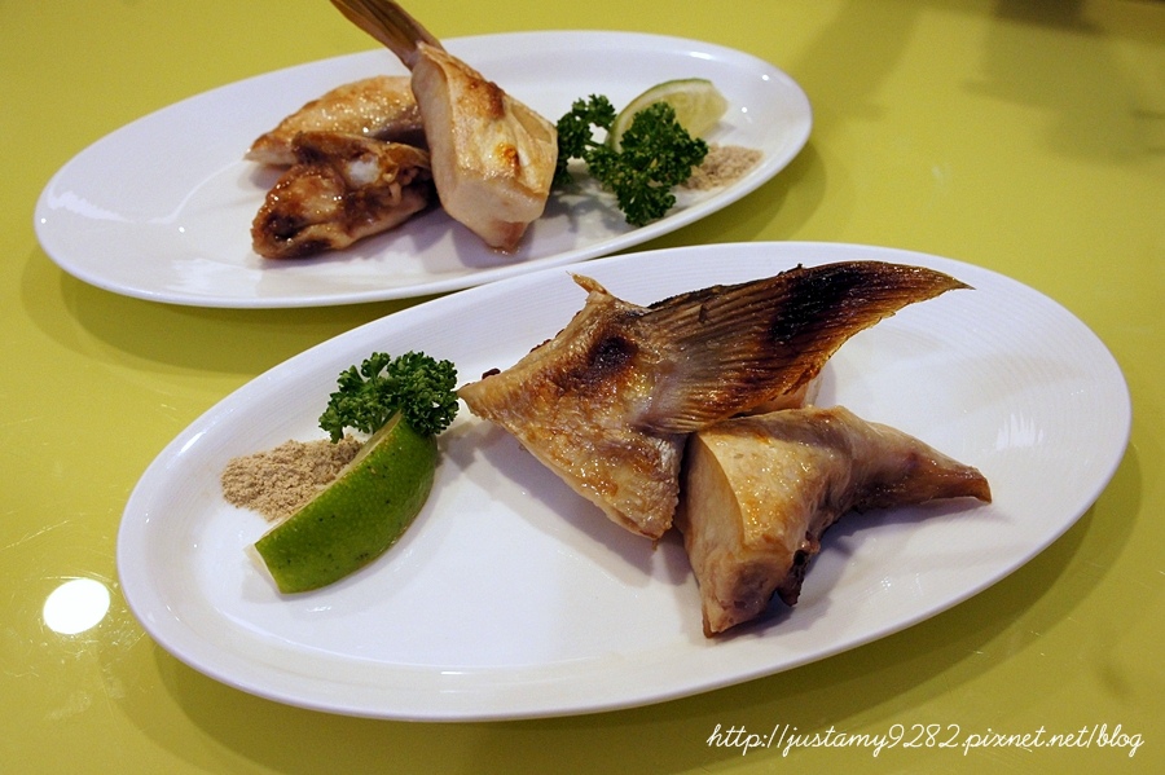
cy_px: 388
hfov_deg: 55.1
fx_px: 1116
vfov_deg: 38.3
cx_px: 582
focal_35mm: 34
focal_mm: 23
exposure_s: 1/30
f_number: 8
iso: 1600
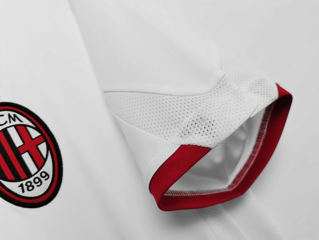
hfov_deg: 67.3
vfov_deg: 53.1
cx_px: 160
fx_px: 240
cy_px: 120
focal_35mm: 26
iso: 50
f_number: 1.8
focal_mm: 5.58
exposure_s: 1/100
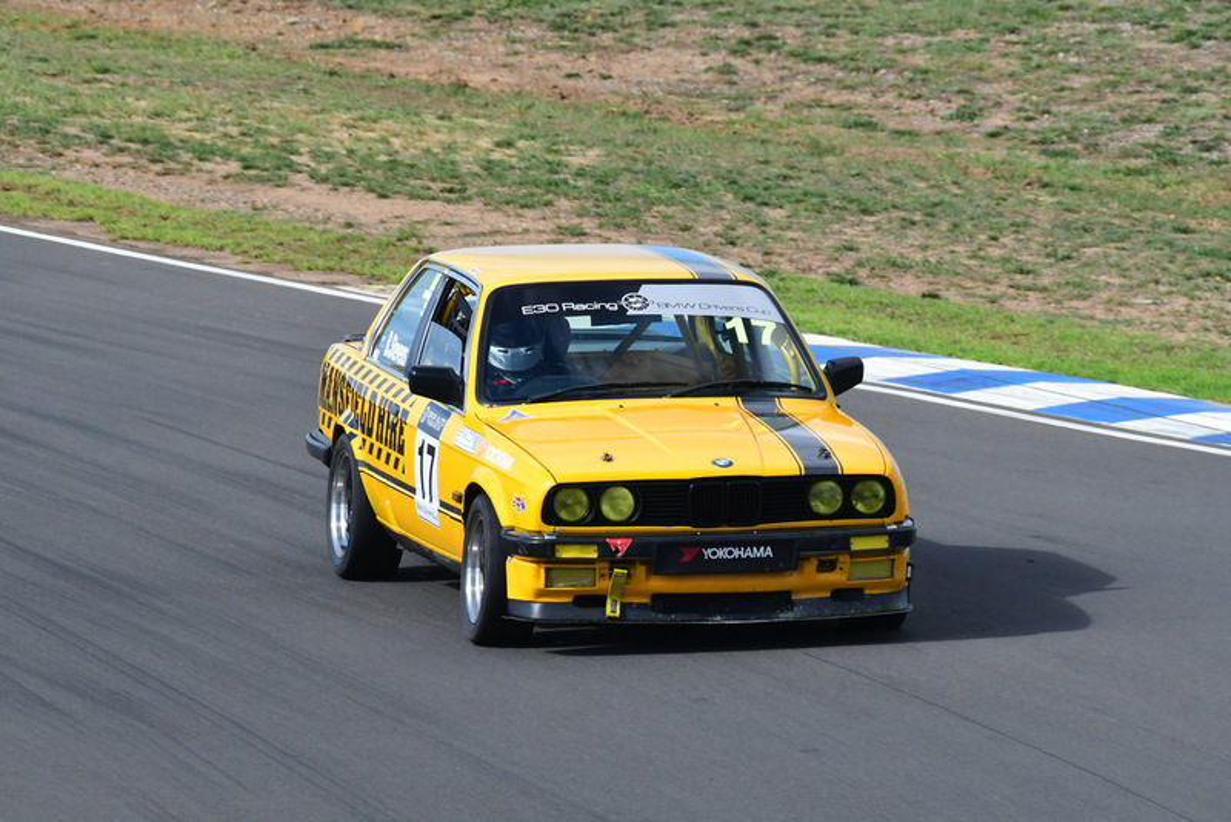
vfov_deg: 1.8
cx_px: 616
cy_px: 411
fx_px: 25654
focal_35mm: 750
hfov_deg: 2.7
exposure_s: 1/640
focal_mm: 500
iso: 800
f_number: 13
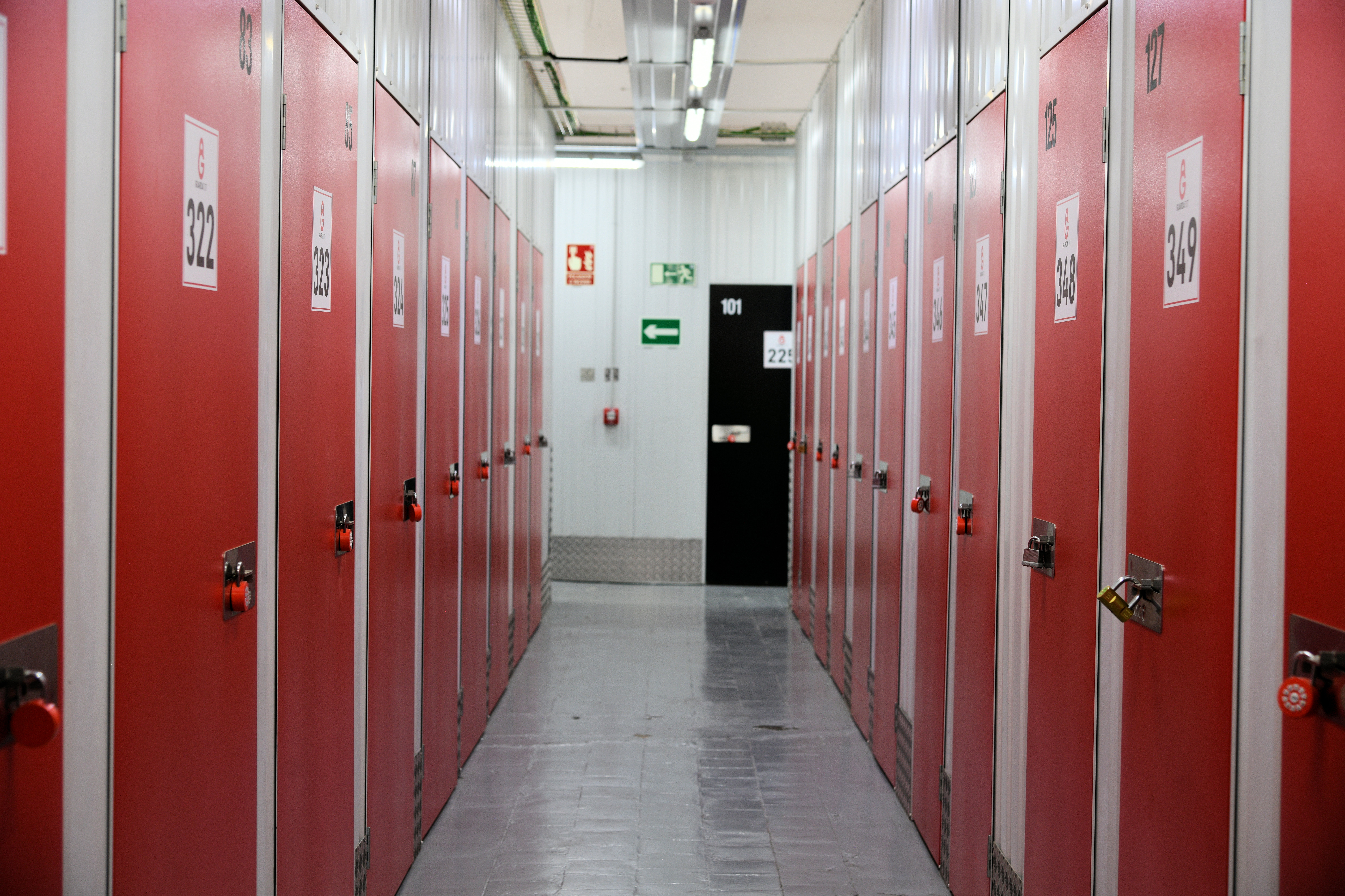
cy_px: 448
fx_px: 2167
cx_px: 672
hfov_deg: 34.5
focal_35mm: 58
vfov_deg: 23.4
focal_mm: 58
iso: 320
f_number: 5
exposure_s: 1/15
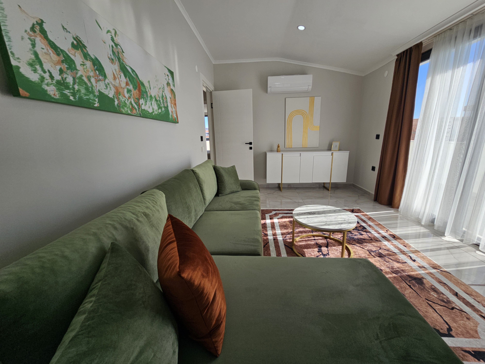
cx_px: 242
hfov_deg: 106.2
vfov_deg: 89.9
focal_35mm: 13
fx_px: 182
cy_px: 182
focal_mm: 2.2
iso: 50
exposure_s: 1/859
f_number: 2.2
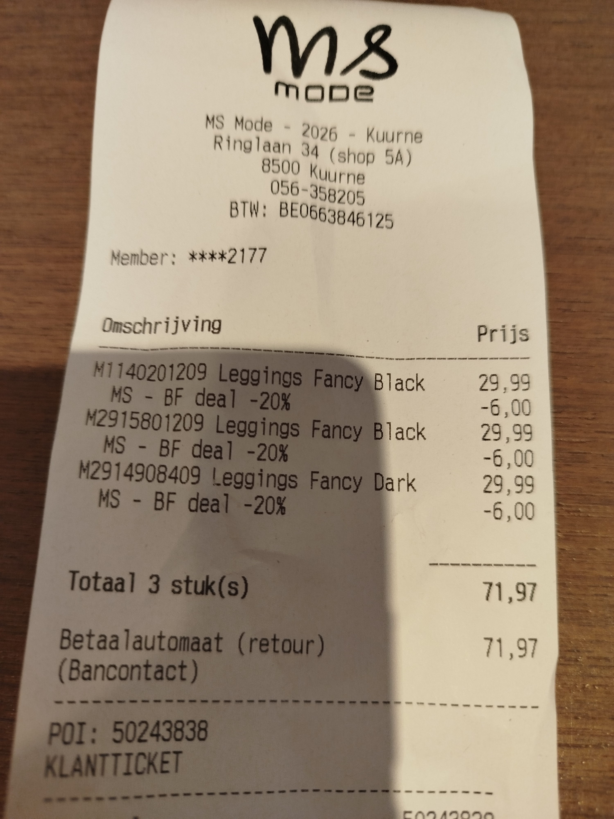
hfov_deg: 56.8
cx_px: 307
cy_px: 410
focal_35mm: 24
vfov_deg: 71.6
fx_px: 568
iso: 100
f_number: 1.7
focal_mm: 5.31
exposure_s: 1/50
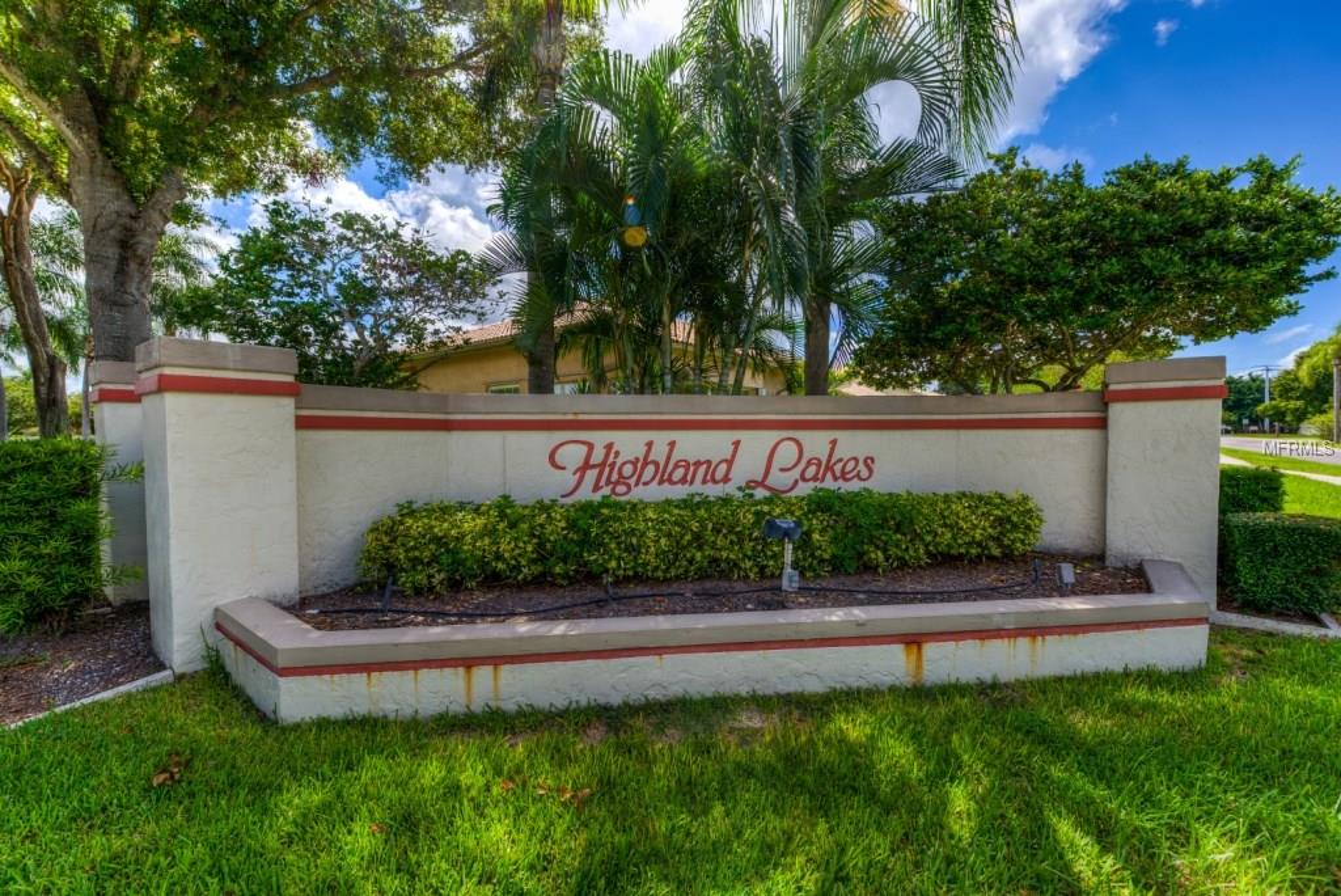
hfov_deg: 104.2
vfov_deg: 81.3
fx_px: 522
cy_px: 448
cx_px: 670
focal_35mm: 14
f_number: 8
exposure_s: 1/250
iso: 100
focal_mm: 14
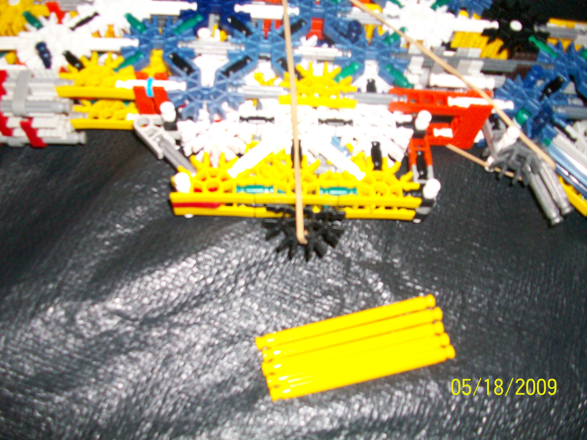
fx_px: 577
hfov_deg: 54.0
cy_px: 220
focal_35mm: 34
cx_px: 294
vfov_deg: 41.8
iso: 160
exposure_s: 1/60
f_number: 2.8
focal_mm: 5.7
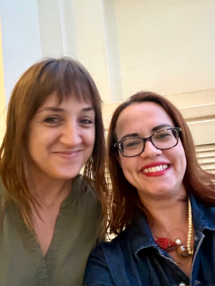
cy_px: 143
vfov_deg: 60.0
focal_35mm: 30
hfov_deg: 46.8
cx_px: 108
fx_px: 248
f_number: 1.9
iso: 800
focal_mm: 2.69
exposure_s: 1/17
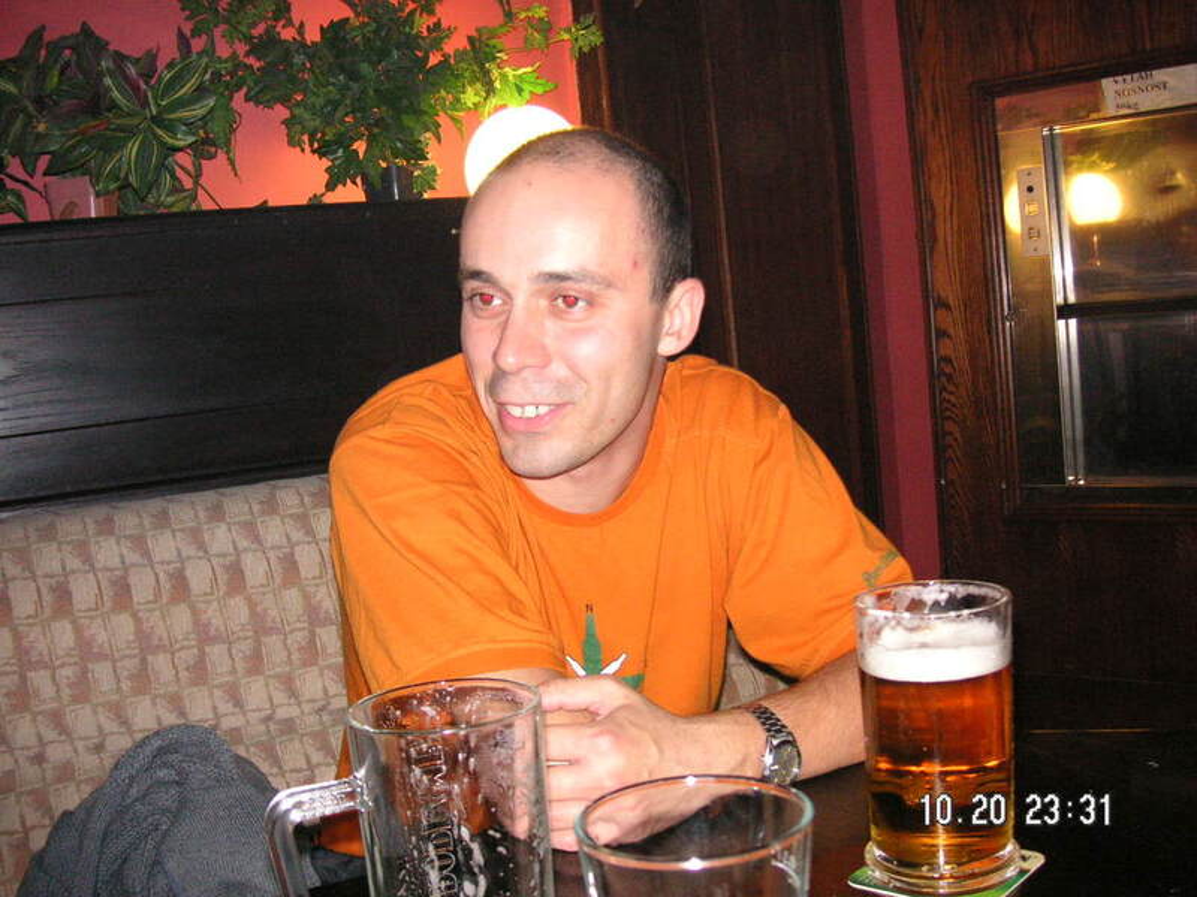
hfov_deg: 50.1
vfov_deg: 38.7
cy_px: 448
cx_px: 598
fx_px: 1279
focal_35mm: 37
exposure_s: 1/45
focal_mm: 6.1
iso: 160
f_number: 2.8
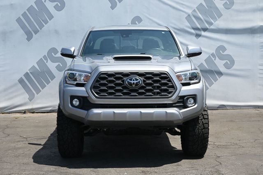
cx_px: 132
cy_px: 88
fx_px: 482
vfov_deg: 20.6
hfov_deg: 30.5
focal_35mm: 66
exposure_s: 1/250
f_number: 6
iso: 140
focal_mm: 44
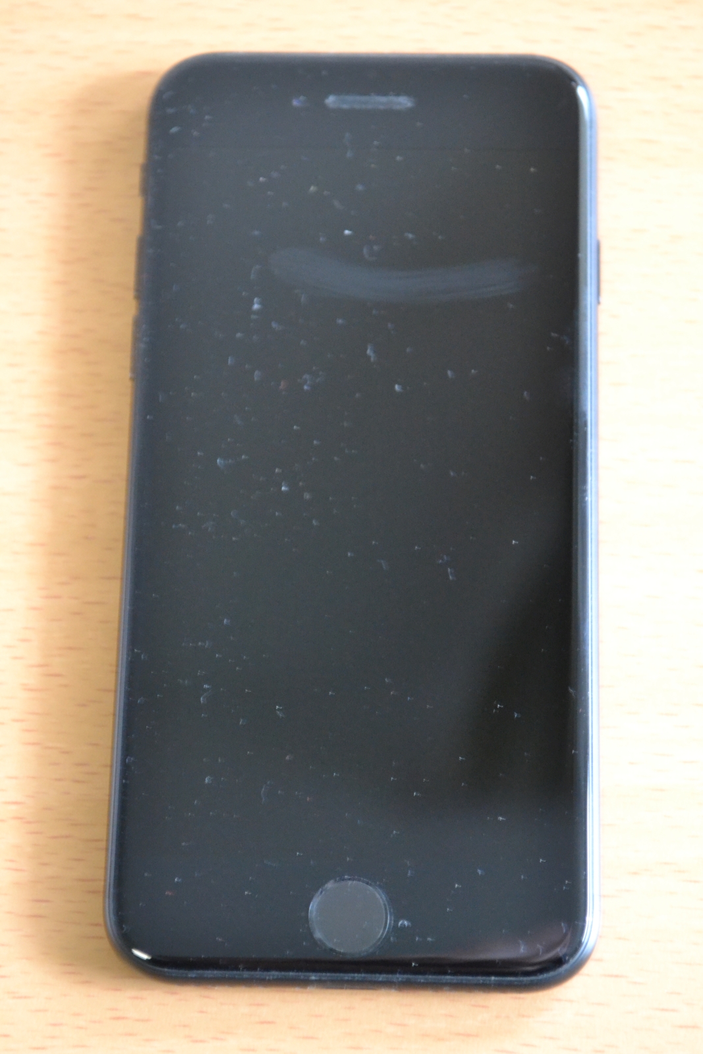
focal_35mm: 82
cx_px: 352
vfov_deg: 24.6
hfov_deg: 16.6
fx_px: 2416
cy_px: 527
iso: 3200
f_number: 5.6
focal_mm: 55
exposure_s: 1/25
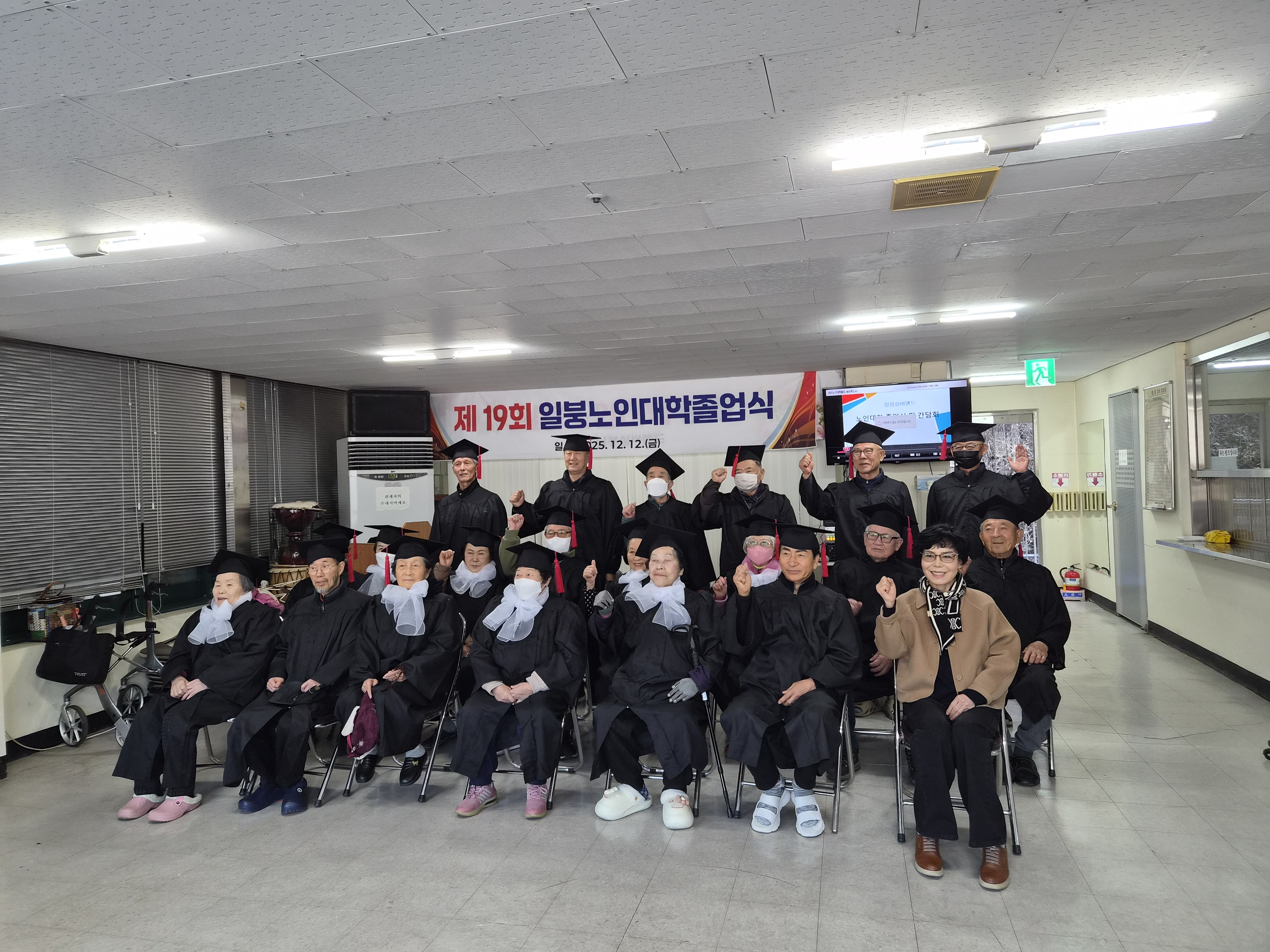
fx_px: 844
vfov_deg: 58.9
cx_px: 635
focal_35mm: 23
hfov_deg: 73.9
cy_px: 476
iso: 160
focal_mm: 5.4
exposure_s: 1/120
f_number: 1.8
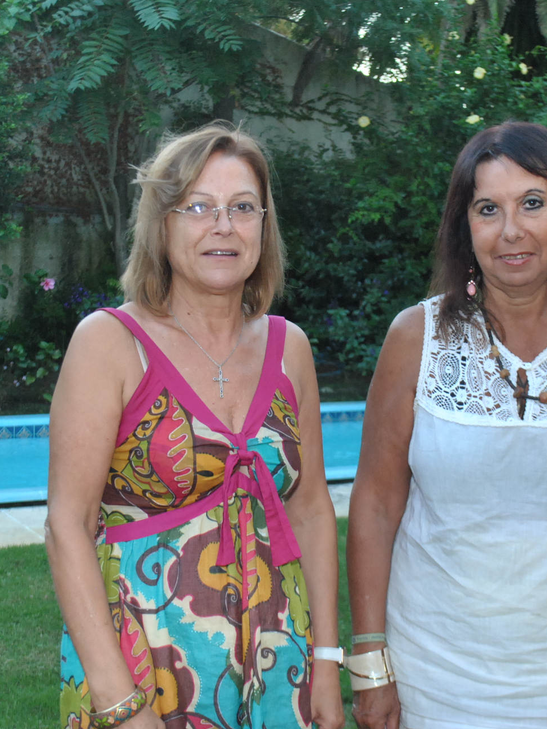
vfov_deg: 29.8
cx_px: 311
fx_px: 1369
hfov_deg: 22.6
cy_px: 363
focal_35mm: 65
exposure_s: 1/80
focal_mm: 30
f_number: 5.6
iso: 900
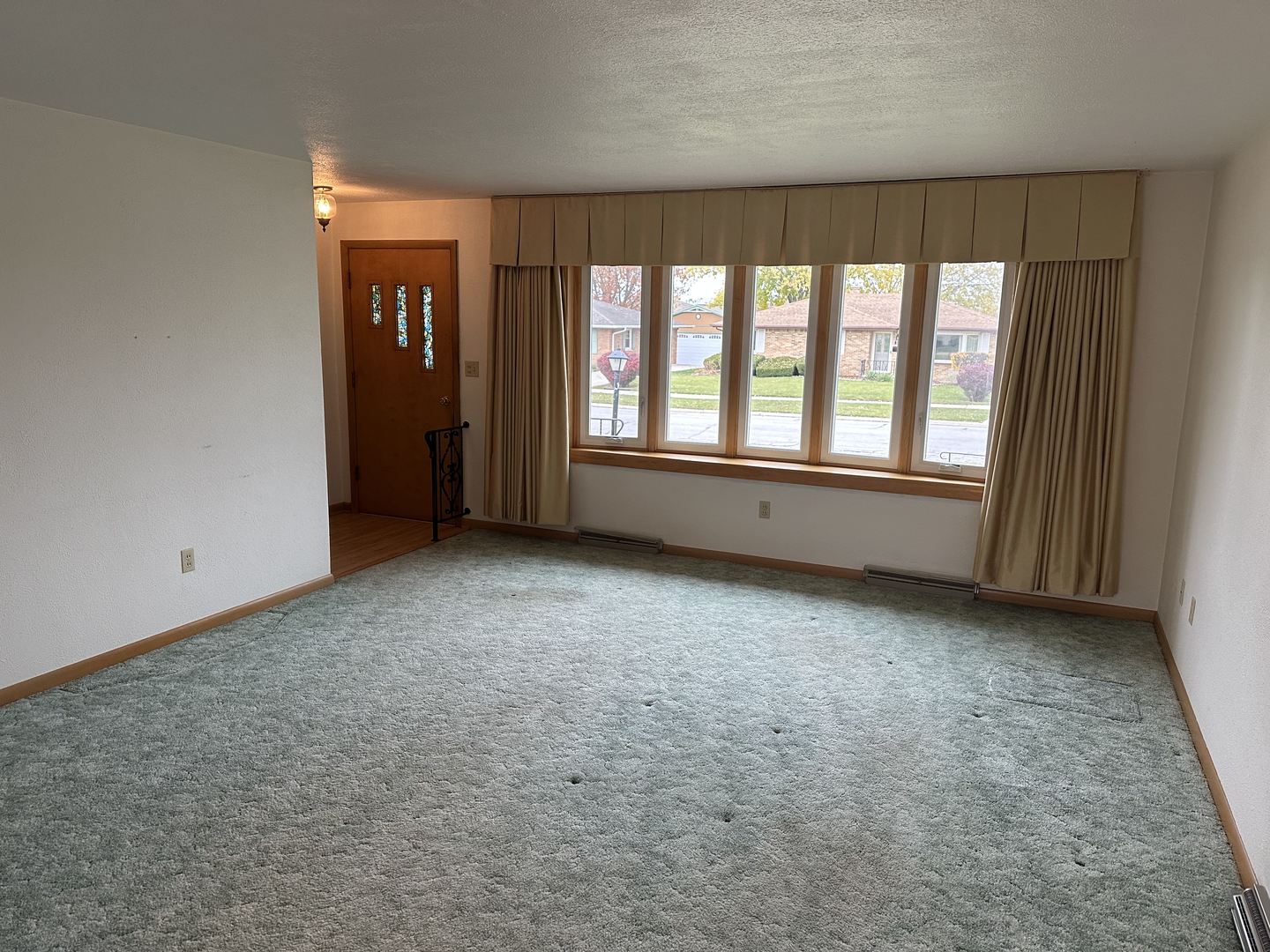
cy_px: 476
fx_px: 881
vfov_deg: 56.8
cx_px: 635
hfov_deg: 71.6
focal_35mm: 24
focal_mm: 6.86
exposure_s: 1/120
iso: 200
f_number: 1.78
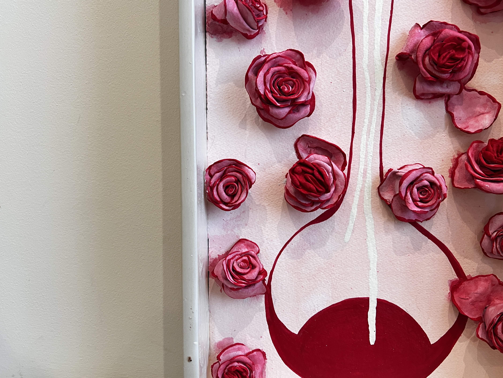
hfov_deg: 67.3
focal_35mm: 26
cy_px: 189
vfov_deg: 53.1
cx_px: 252
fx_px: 378
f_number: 1.5
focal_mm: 5.7
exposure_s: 1/50
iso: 125
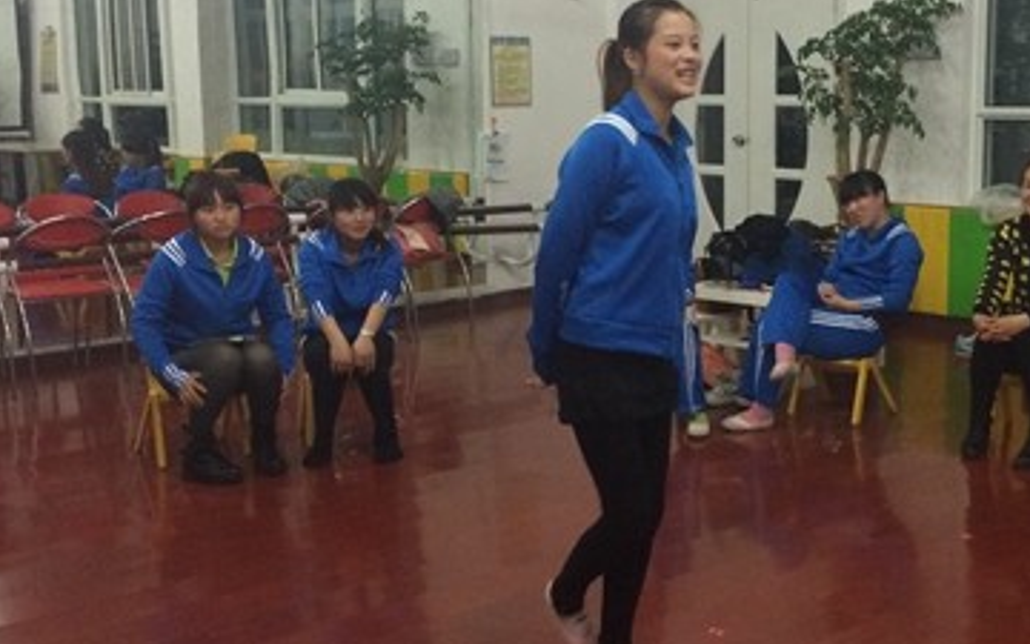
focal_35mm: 53
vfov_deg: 24.4
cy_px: 301
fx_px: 1488
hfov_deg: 37.9
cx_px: 667
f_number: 2.2
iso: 320
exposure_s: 1/20
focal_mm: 4.12
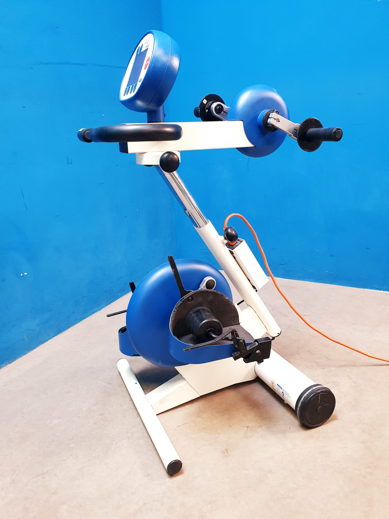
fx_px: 390
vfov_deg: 67.3
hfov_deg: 53.1
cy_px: 260
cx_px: 194
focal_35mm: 26
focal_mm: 4.3
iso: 320
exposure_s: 1/33
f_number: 2.4
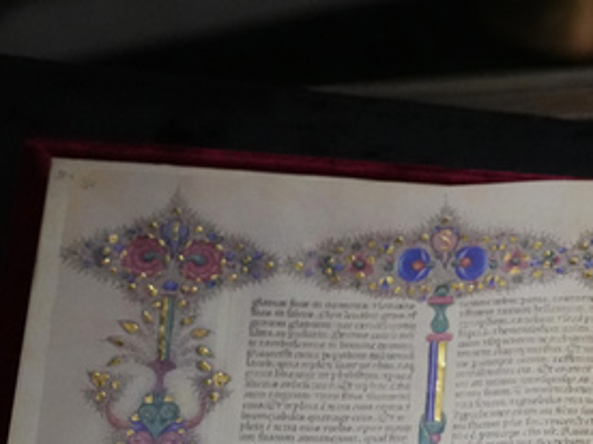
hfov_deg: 15.0
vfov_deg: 11.5
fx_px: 2141
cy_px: 595
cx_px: 801
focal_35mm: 125
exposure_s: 1/500
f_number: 2.8
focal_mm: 35
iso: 4000
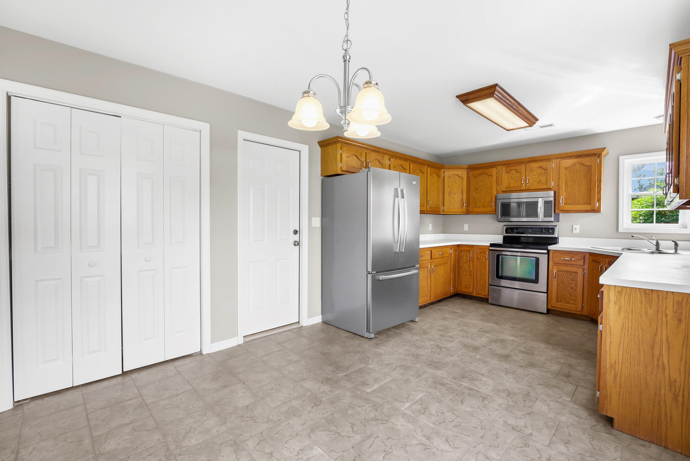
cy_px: 230
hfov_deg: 98.5
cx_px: 345
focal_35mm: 16
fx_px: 297
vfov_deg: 75.5
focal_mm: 15.5
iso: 640
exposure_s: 1/50
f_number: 8
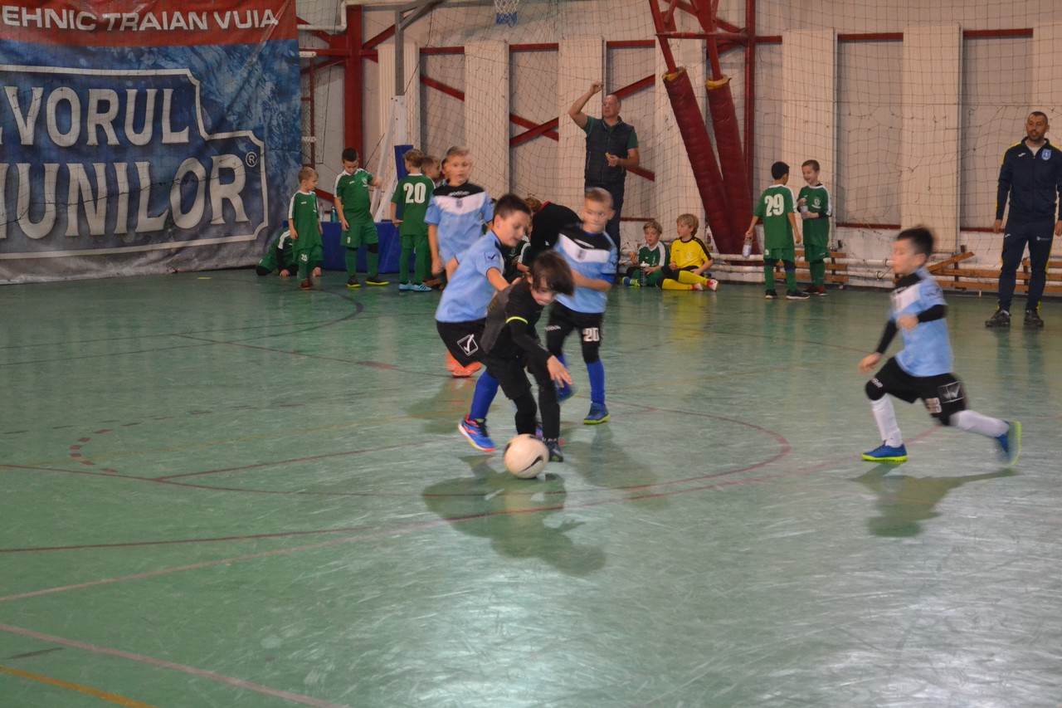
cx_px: 531
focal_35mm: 82
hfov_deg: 24.6
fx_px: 2433
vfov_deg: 16.5
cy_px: 354
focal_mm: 55
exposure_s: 1/60
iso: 2500
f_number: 5.6
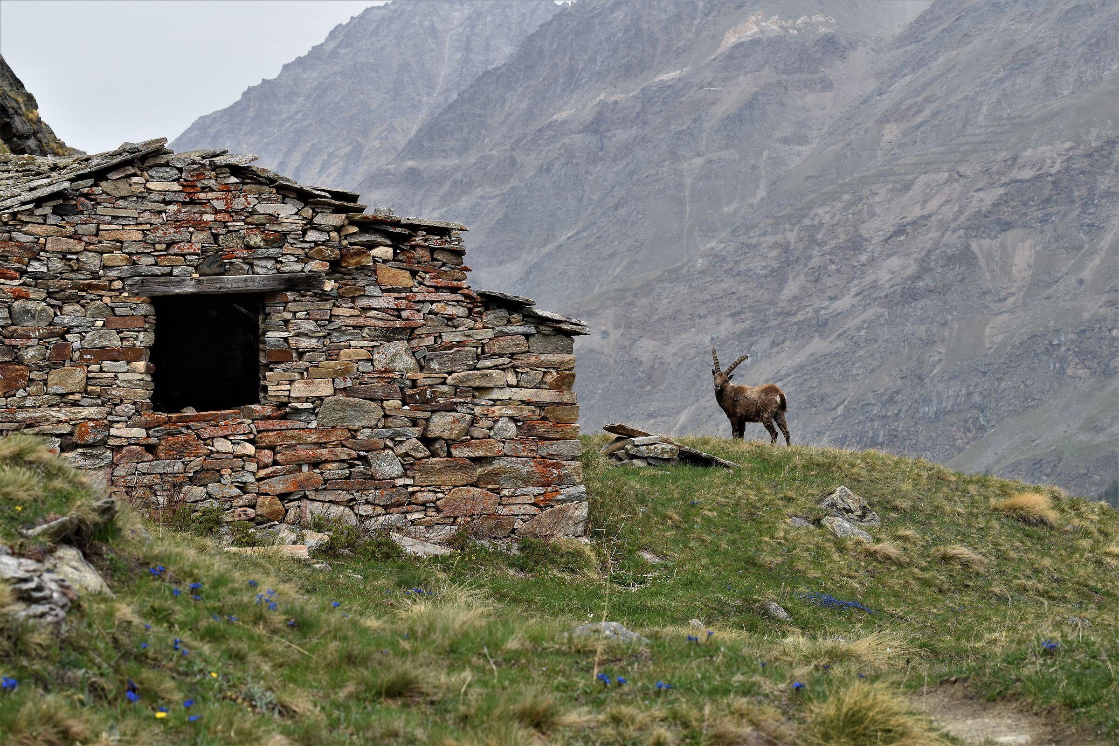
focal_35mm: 105
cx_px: 560
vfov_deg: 13.0
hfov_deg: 19.5
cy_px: 373
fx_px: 3263
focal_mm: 70
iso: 400
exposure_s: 1/1000
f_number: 8
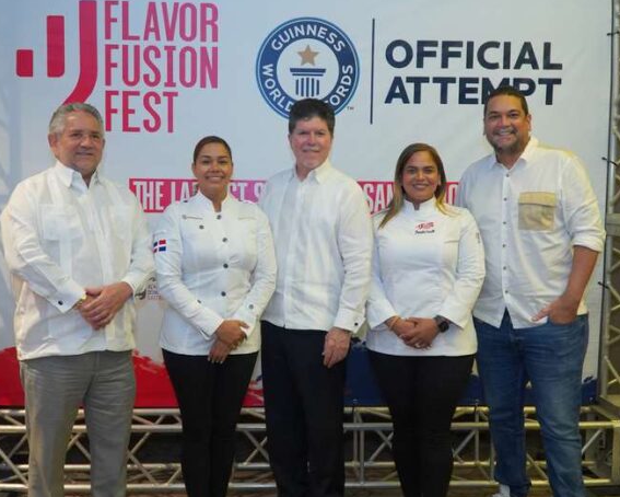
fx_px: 698
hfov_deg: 47.9
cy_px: 247
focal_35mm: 38
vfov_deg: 39.2
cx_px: 305
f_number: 5.6
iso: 4000
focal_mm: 22
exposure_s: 1/100
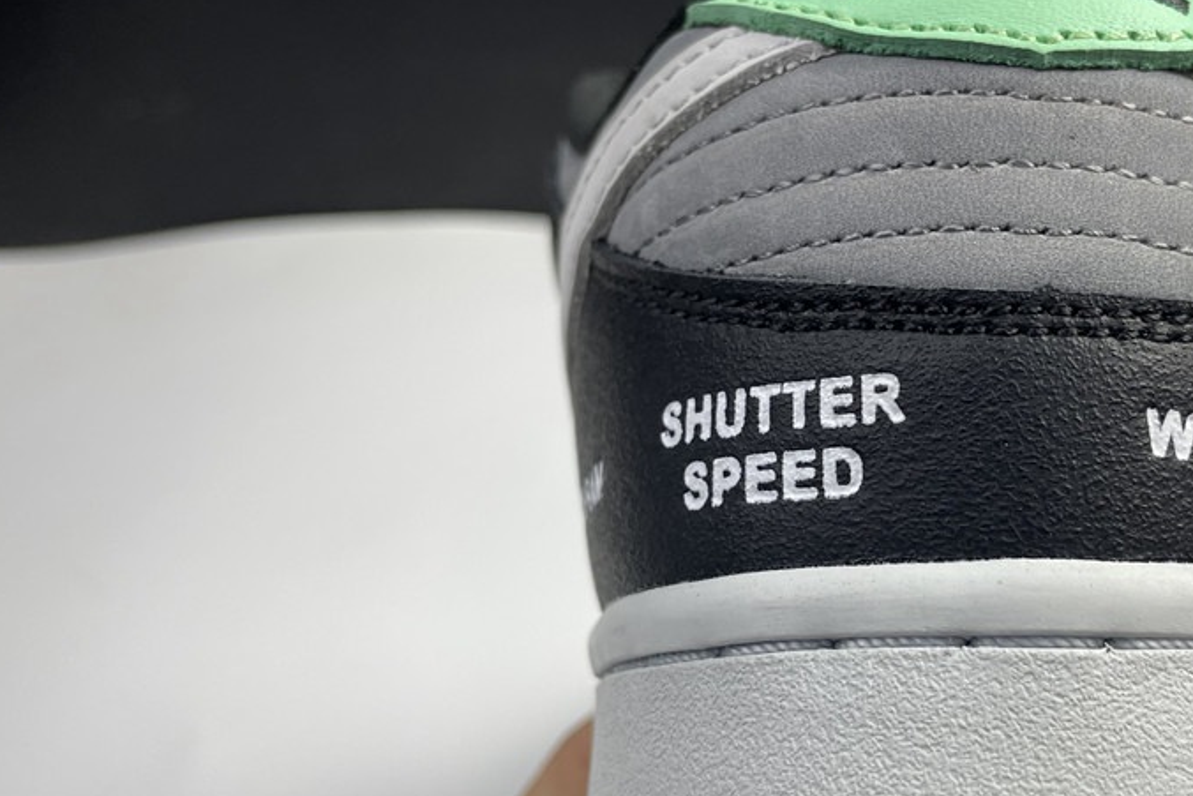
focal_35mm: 40
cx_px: 859
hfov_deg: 47.1
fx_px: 1326
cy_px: 425
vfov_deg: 33.4
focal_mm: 4.2
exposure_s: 1/100
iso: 40
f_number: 1.6
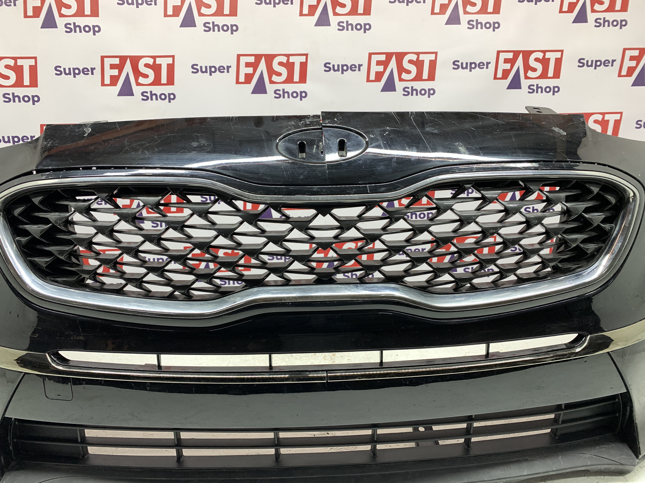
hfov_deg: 67.3
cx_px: 322
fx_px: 484
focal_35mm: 26
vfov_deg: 53.1
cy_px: 242
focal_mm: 4.25
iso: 80
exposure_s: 1/100
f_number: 1.8
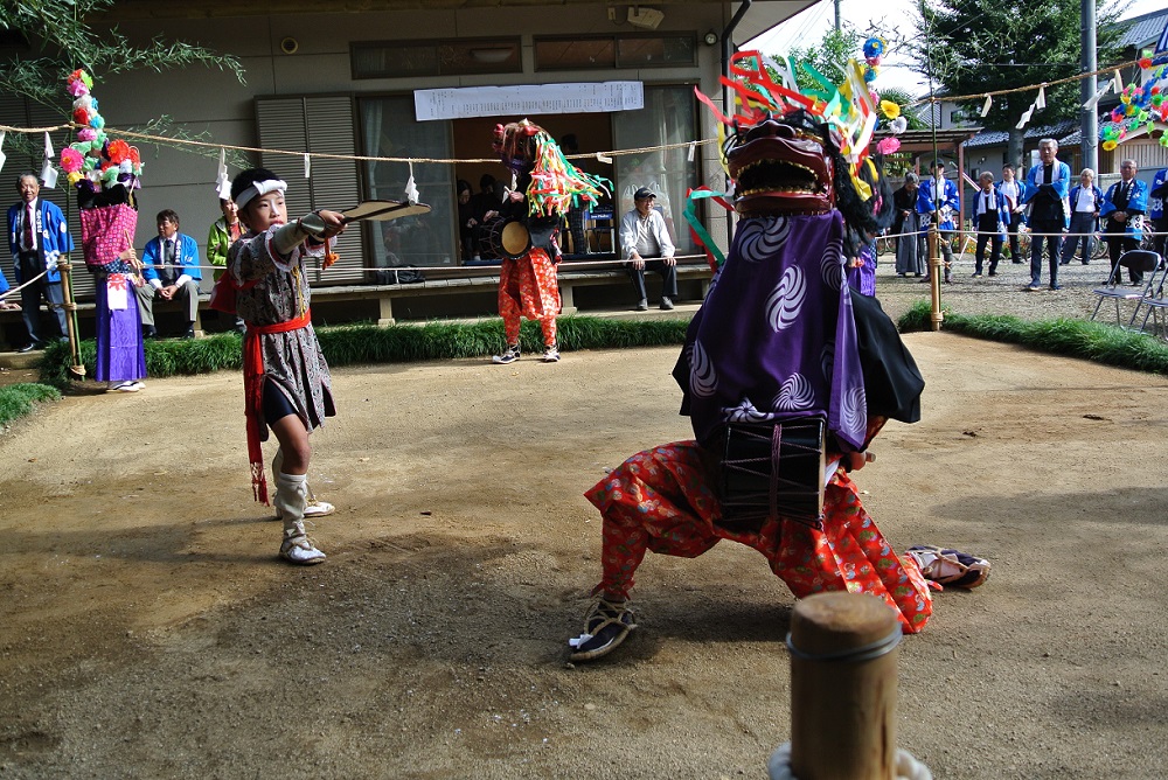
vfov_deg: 41.2
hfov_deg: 58.7
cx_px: 584
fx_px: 1039
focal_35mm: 32
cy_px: 390
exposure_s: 1/320
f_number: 4
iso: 100
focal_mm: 12.2
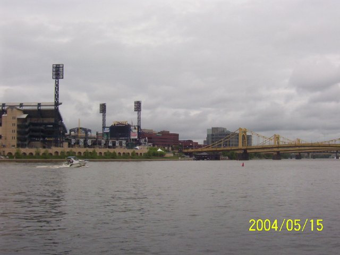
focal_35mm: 51
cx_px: 170
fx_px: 501
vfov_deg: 28.6
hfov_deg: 37.5
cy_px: 128
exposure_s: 1/844
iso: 100
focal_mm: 7.88
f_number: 5.97
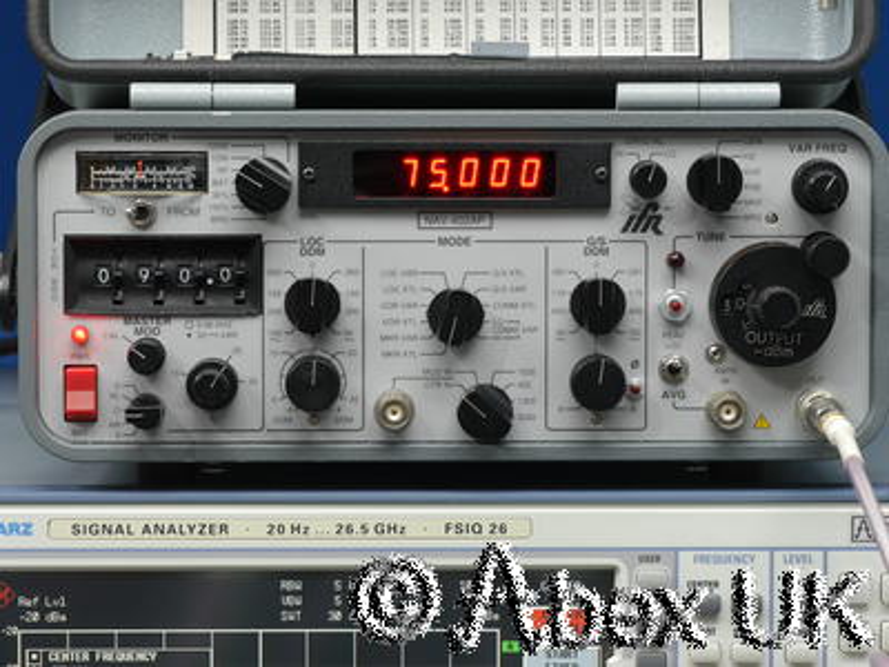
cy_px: 334
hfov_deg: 12.8
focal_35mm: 154
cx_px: 444
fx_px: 3955
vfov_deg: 9.6
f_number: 9
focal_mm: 77
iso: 400
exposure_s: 1/3.2
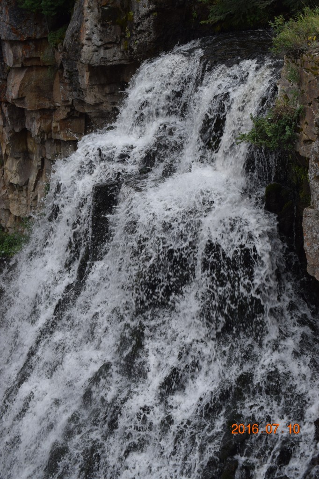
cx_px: 160
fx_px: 1097
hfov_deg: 16.5
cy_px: 240
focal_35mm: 82
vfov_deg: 24.6
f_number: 7.1
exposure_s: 1/200
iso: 400
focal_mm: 55
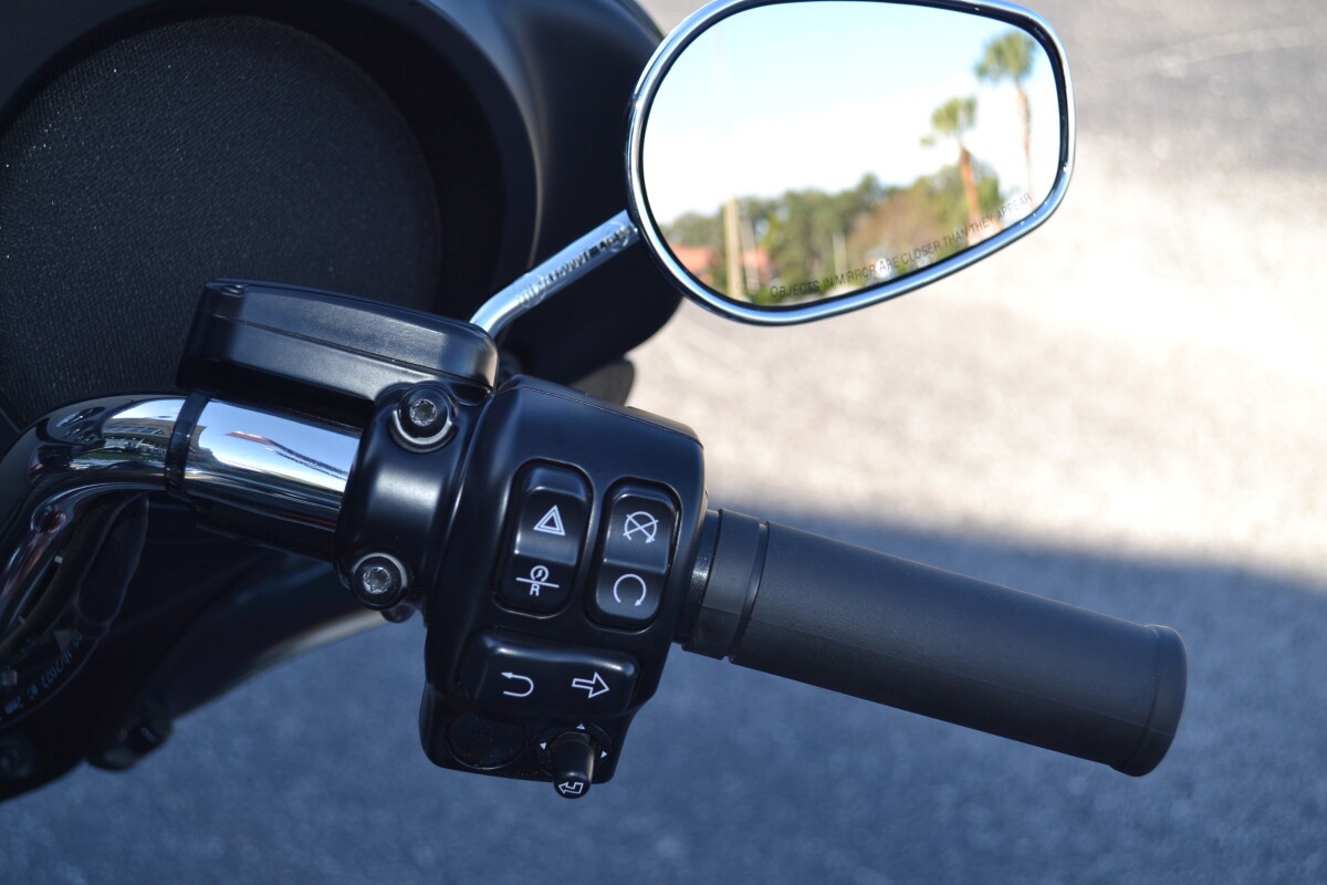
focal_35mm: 48
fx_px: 1769
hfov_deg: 41.1
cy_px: 442
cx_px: 664
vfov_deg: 28.1
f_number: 4.8
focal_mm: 32
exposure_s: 1/125
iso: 110
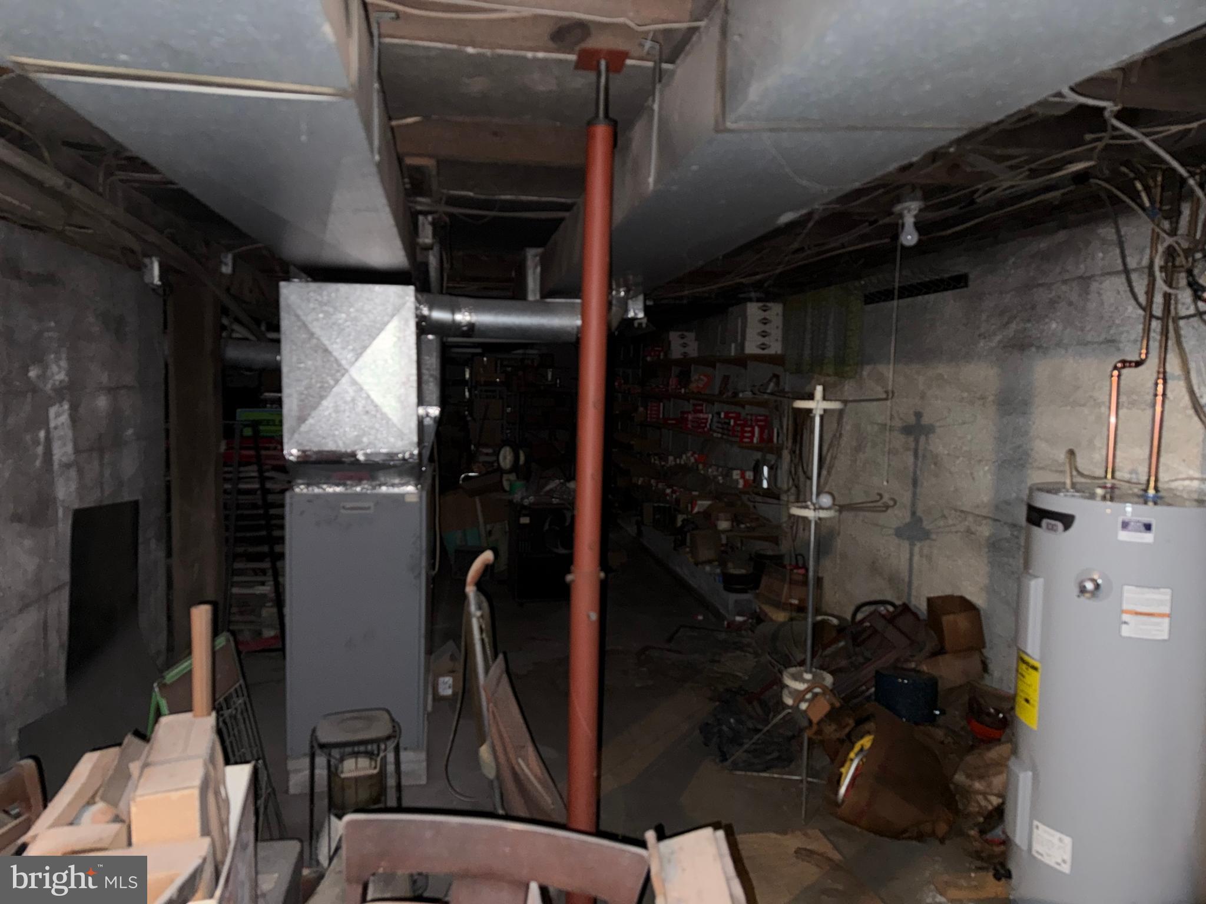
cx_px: 603
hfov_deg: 71.6
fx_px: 836
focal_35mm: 24
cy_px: 452
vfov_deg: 56.8
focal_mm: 6.76
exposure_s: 1/4
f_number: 1.78
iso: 125
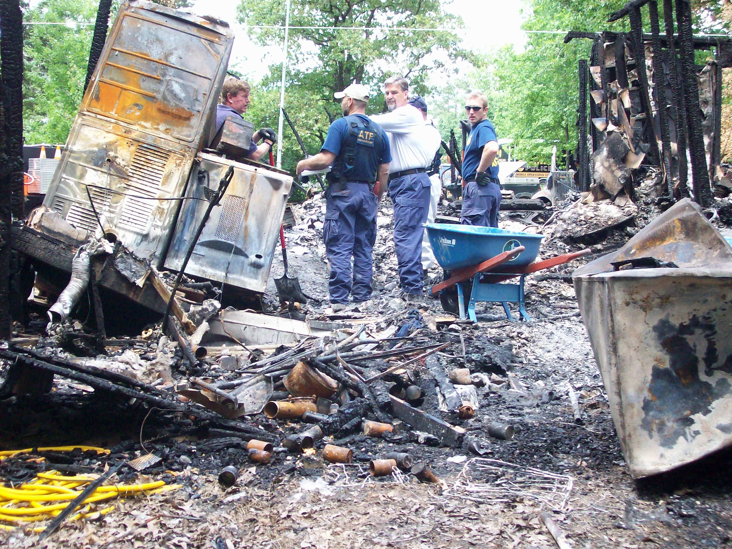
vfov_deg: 26.1
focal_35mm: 56
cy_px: 274
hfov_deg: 34.3
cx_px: 366
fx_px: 1184
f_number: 3.4
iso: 212
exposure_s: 1/169
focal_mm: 9.4
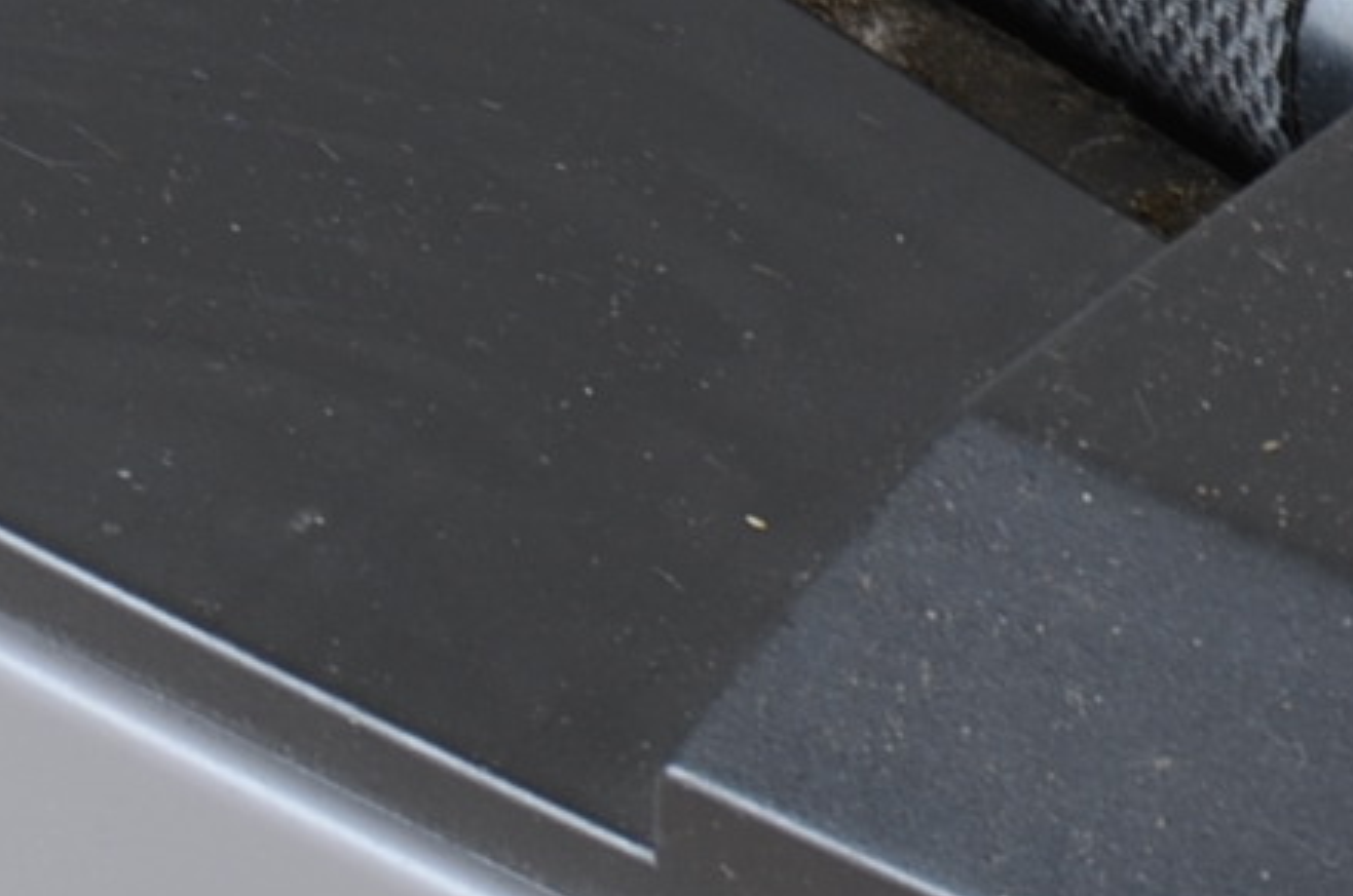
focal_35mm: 884
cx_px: 2139
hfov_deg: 2.3
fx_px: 33156
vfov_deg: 1.5
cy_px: -28
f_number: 13
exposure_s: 1/125
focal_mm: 105
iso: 125
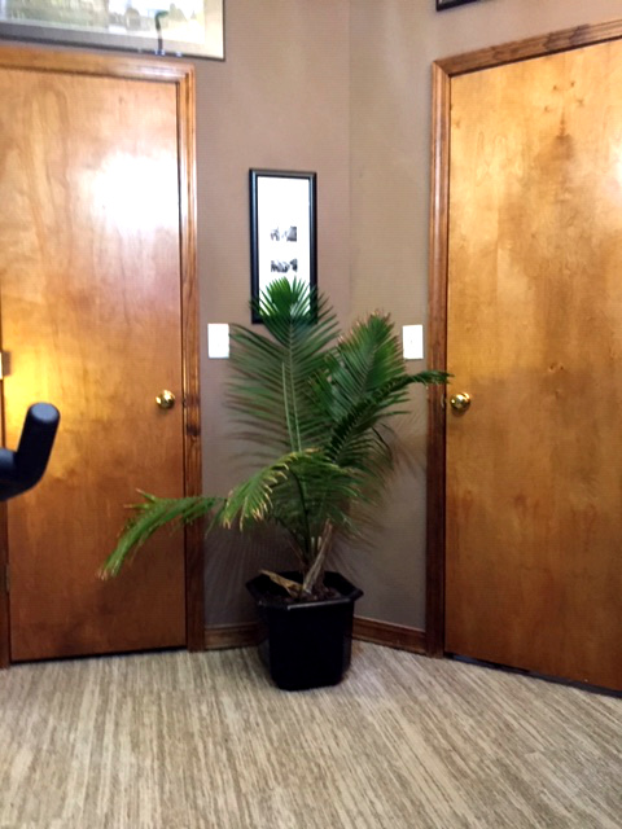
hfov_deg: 48.2
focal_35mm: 29
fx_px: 695
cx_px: 311
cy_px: 414
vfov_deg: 61.7
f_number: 2.2
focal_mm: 4.15
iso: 250
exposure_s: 1/15
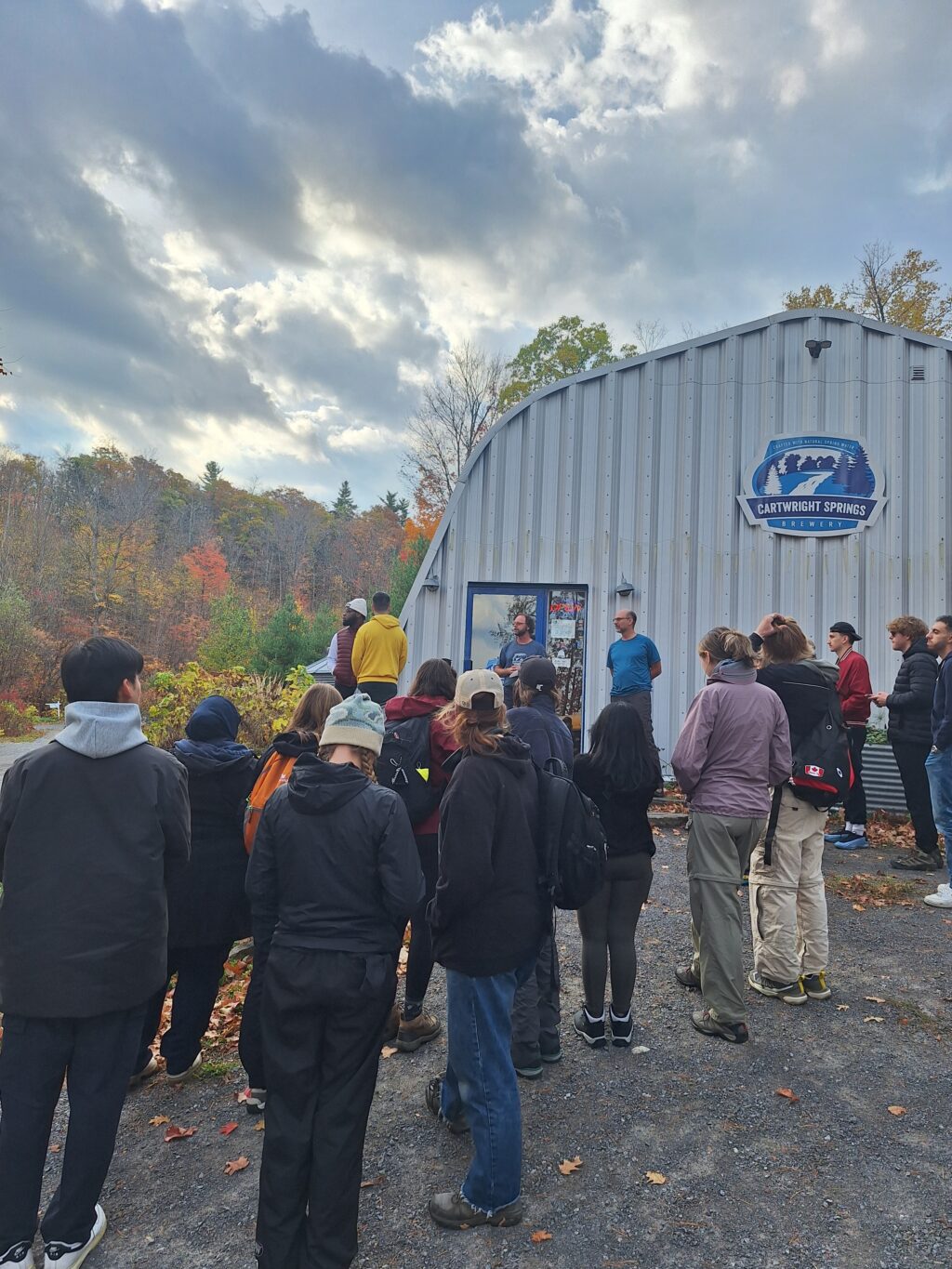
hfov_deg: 58.9
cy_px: 634
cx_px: 476
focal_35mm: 23
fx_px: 843
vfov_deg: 73.9
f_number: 1.8
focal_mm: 5.54
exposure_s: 1/678
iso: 40
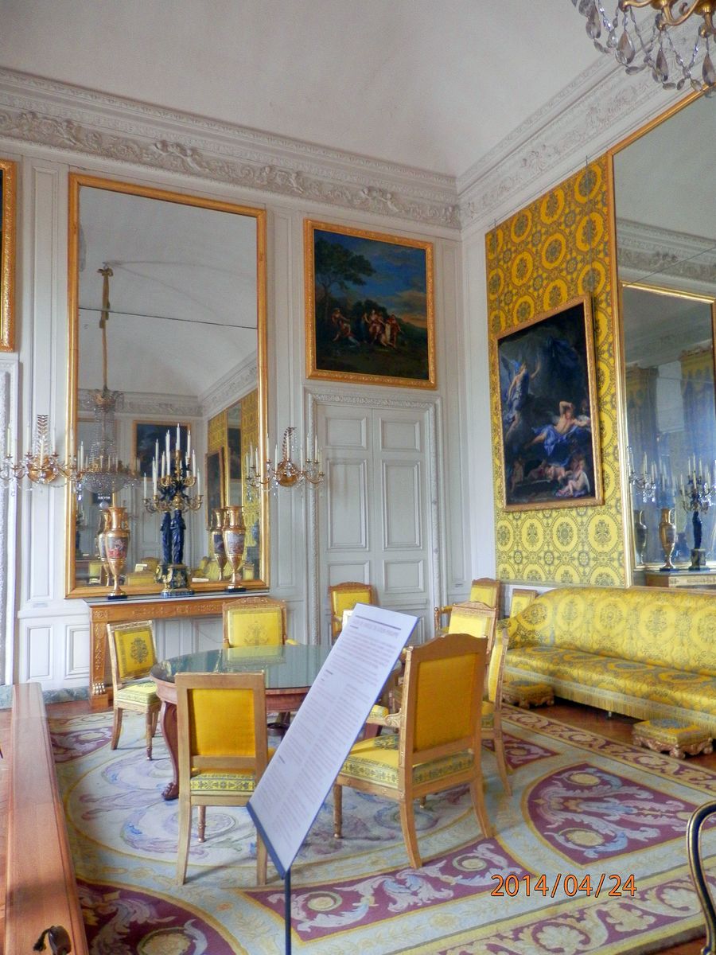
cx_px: 358
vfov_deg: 69.4
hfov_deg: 54.9
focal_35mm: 25
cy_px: 478
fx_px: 689
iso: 200
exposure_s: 1/30
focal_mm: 4.5
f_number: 3
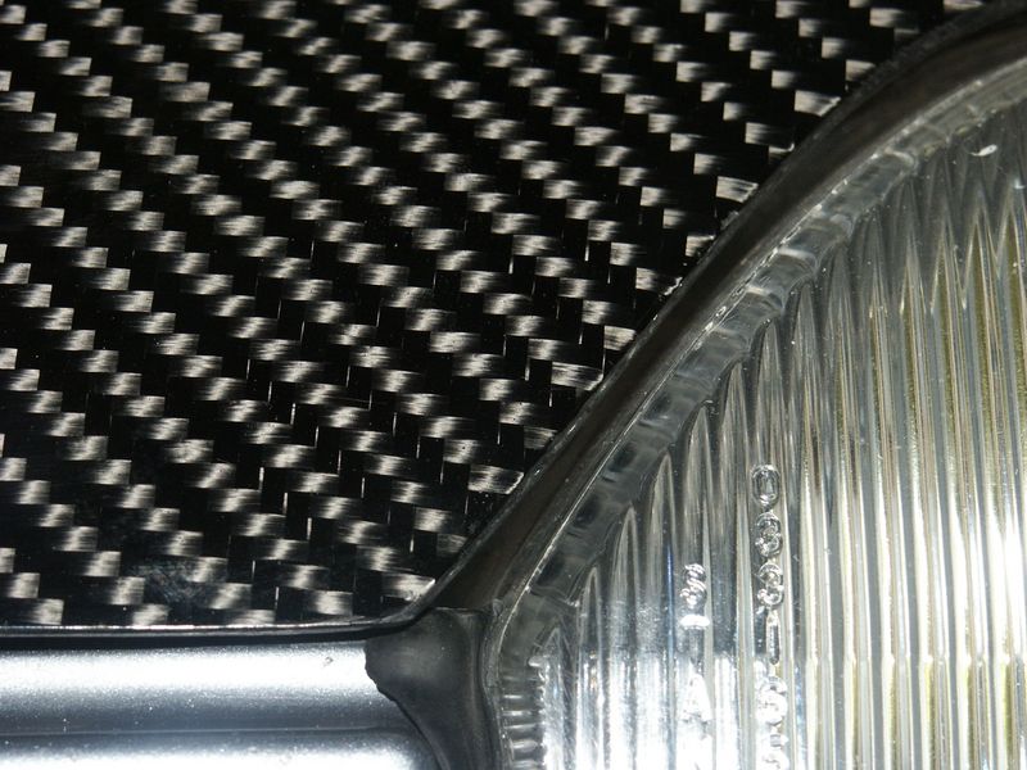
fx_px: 5281
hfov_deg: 11.1
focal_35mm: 178
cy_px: 385
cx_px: 514
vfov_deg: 8.3
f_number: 6.7
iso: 100
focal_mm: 45.05
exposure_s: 1/180
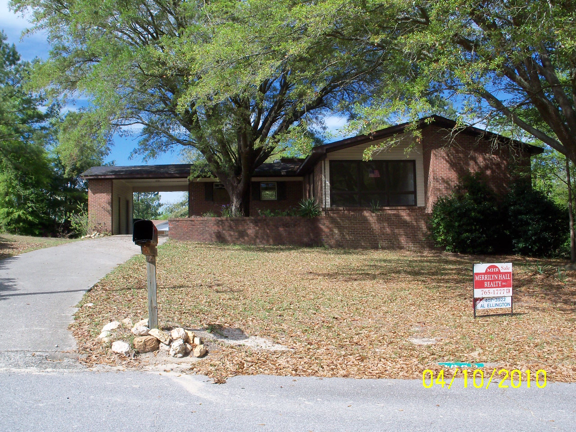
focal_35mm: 35
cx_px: 288
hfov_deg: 52.6
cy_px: 216
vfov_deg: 40.7
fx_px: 582
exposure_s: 1/320
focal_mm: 6.3
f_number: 5.5
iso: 80
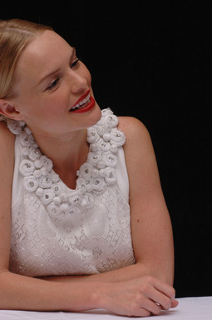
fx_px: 1107
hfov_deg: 10.9
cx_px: 109
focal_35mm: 125
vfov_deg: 16.4
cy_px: 164
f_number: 10
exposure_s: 1/400
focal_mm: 80
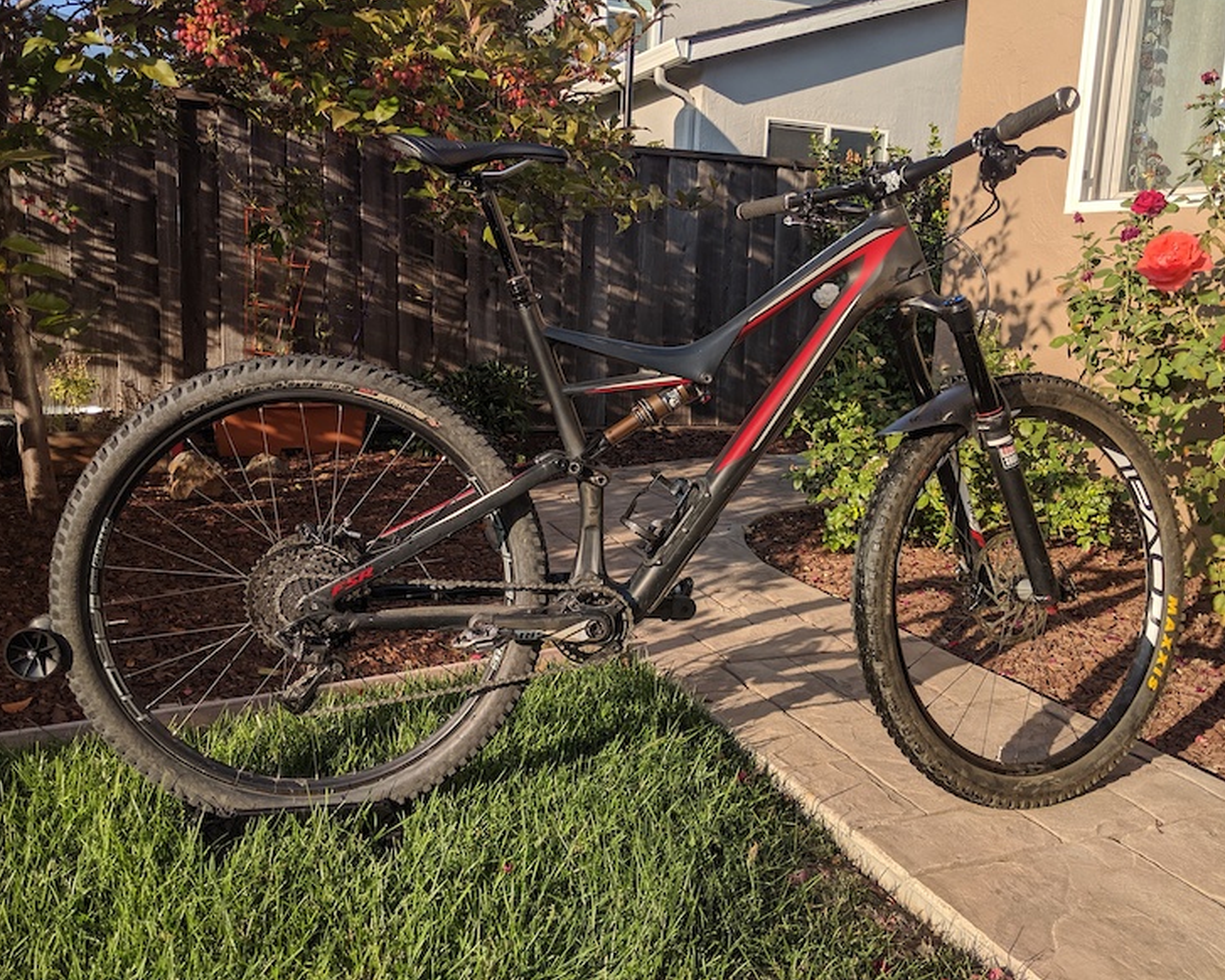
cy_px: 490
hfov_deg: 60.4
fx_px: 1052
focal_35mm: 29
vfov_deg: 50.0
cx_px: 612
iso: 49
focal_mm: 4.44
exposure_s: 1/2924
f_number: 1.8
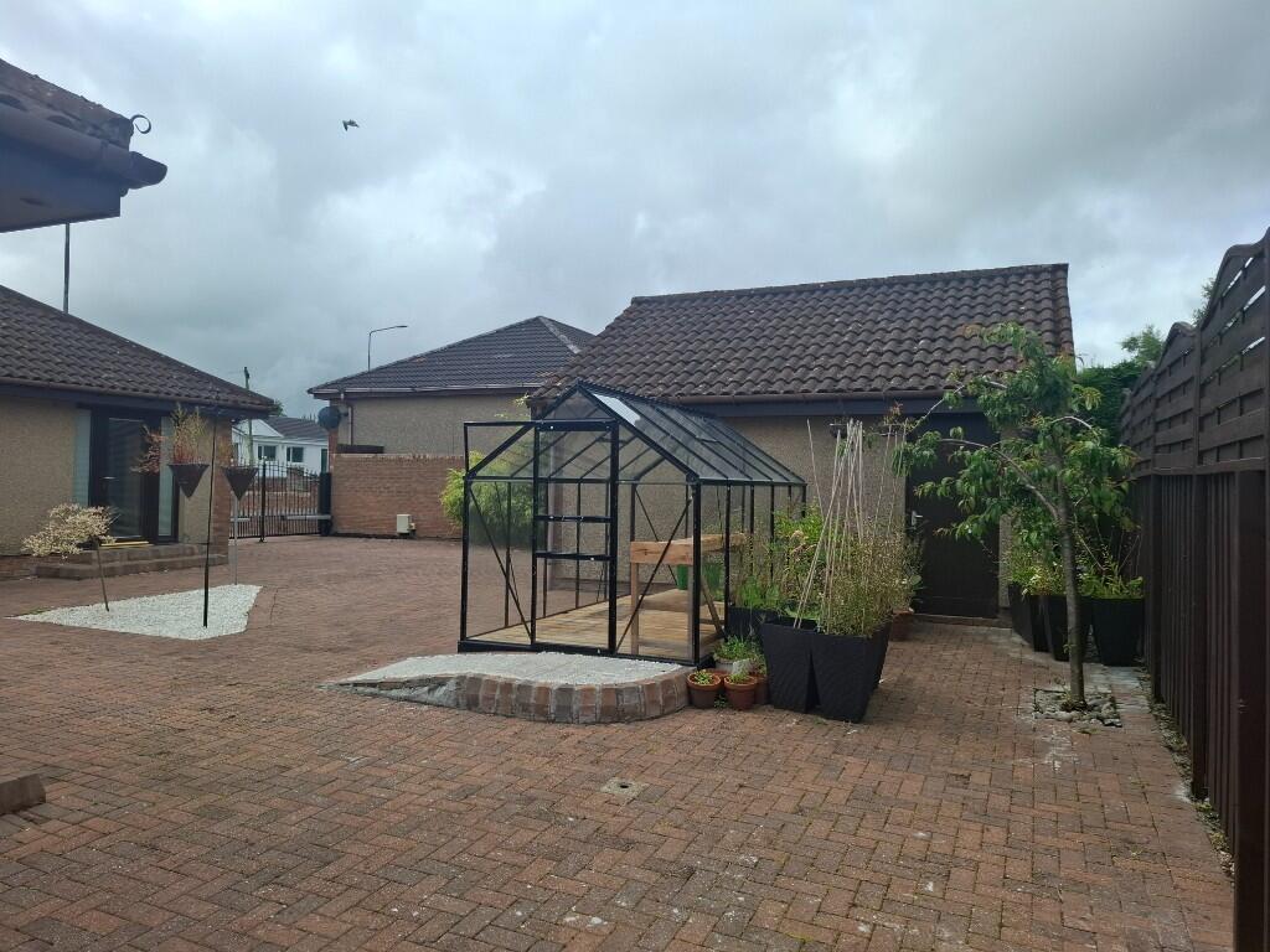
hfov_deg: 73.9
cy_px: 476
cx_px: 635
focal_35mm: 23
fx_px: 844
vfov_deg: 58.9
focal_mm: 5.54
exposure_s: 1/1736
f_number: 1.8
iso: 50
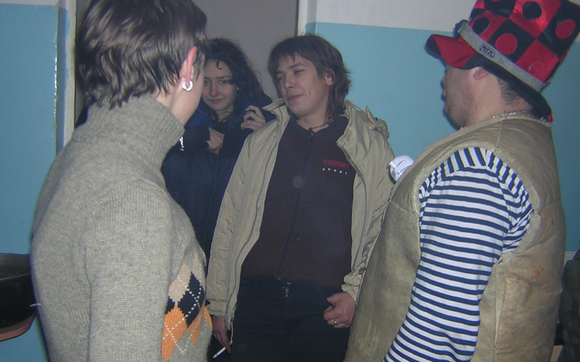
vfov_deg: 29.9
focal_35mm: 43
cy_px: 180
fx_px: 680
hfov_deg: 46.2
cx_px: 319
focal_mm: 4.7
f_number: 2.6
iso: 100
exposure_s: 1/60.1
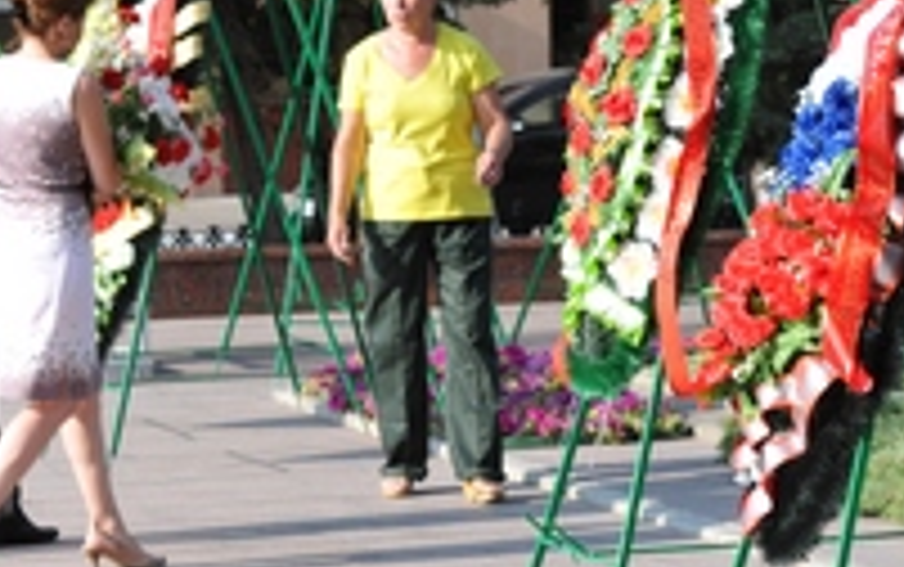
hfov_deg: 9.8
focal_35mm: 213
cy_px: 198
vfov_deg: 6.2
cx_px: 715
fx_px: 5252
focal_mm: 70
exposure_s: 1/200
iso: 200
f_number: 7.1
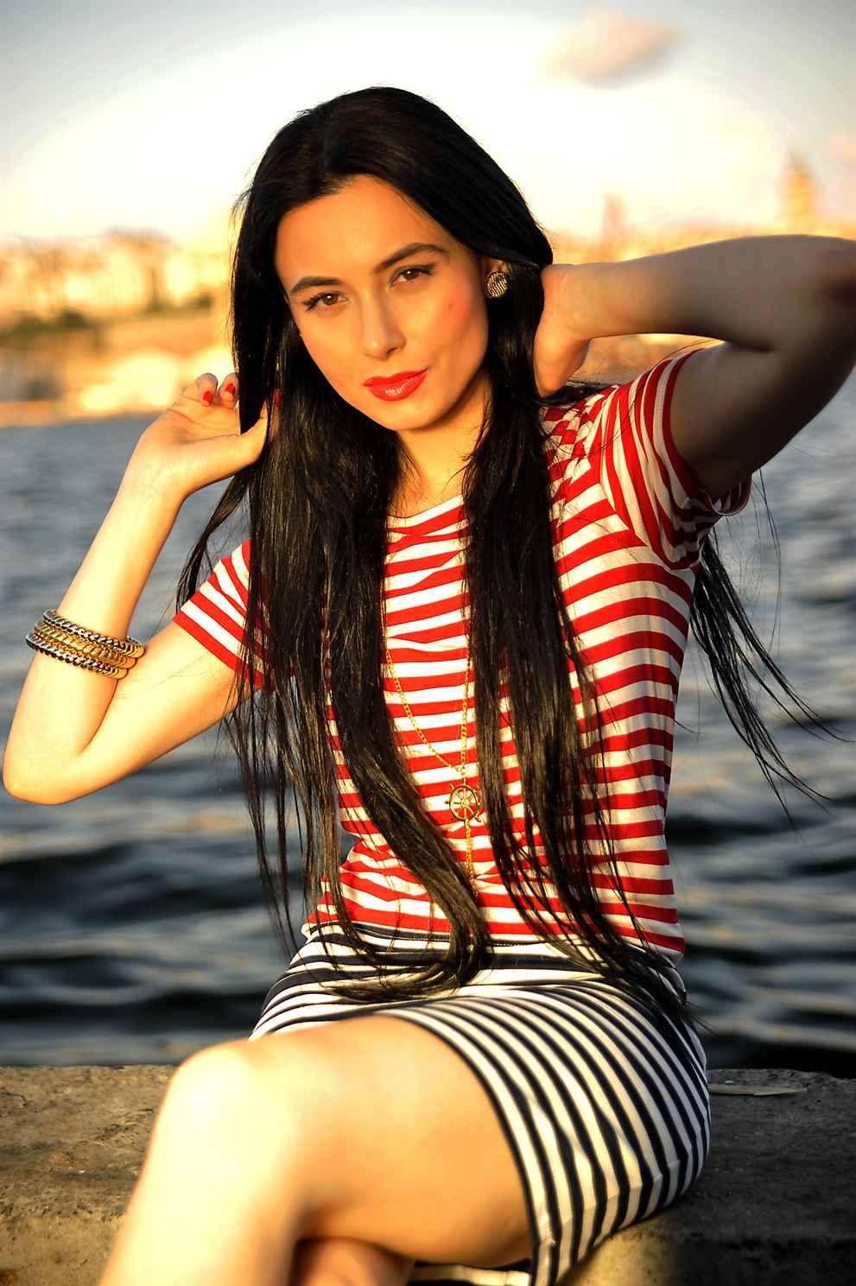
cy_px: 643
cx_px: 428
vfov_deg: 28.9
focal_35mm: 70
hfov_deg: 19.4
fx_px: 2499
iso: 640
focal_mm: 70
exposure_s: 1/320
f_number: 2.8
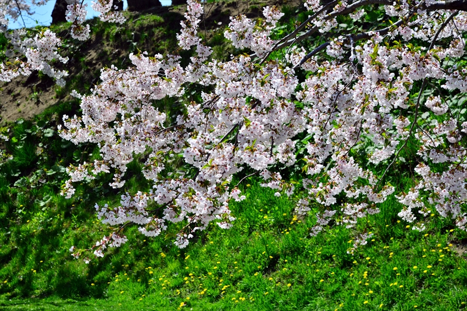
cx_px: 234
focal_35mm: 120
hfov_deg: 17.1
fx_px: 1557
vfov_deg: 11.4
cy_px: 156
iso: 400
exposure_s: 1/640
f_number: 13
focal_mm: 120
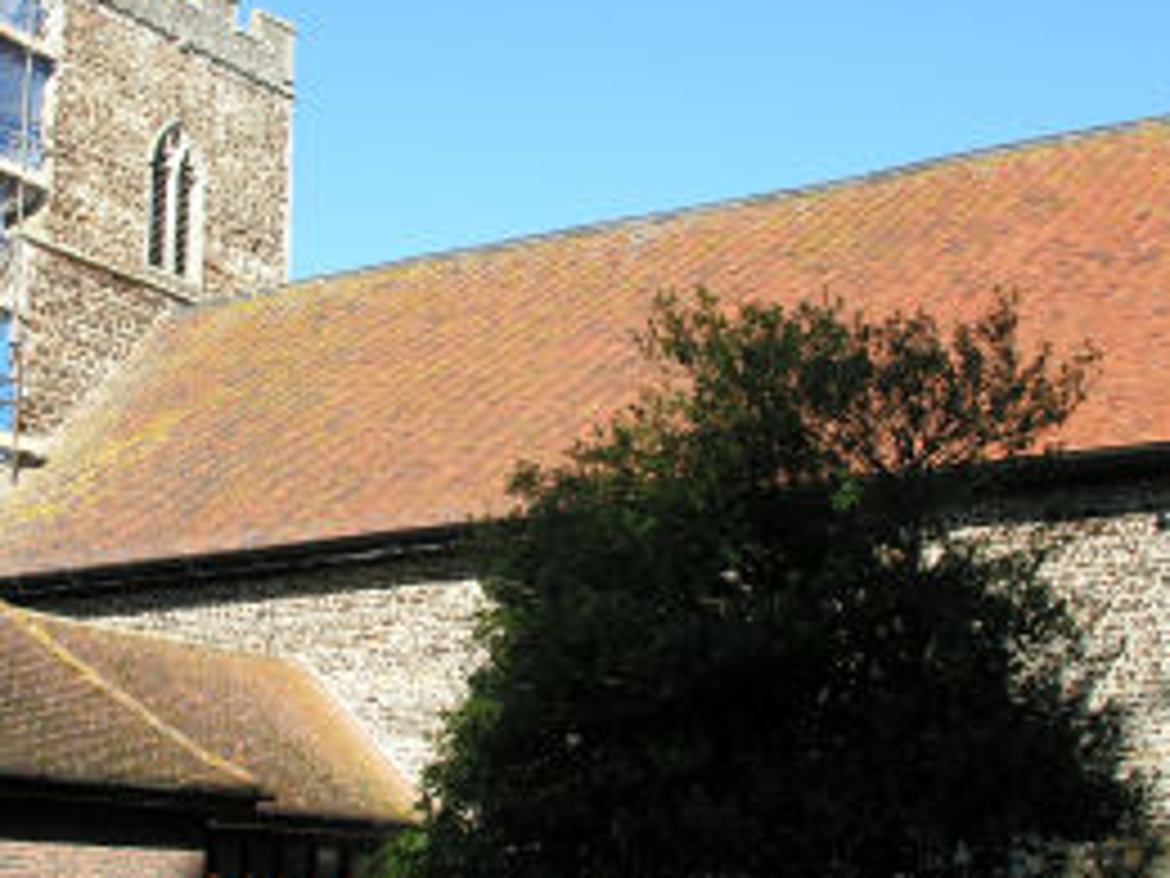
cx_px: 459
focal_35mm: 62
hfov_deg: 31.1
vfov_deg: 23.6
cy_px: 498
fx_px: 2096
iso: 50
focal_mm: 8.9
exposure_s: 1/151
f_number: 5
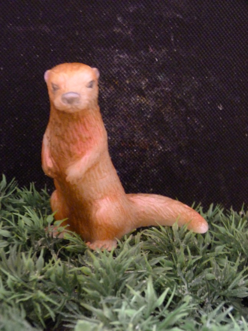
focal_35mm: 61
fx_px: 583
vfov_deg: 31.7
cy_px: 166
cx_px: 124
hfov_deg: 24.0
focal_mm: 11
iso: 800
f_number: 3.3
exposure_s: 1/6
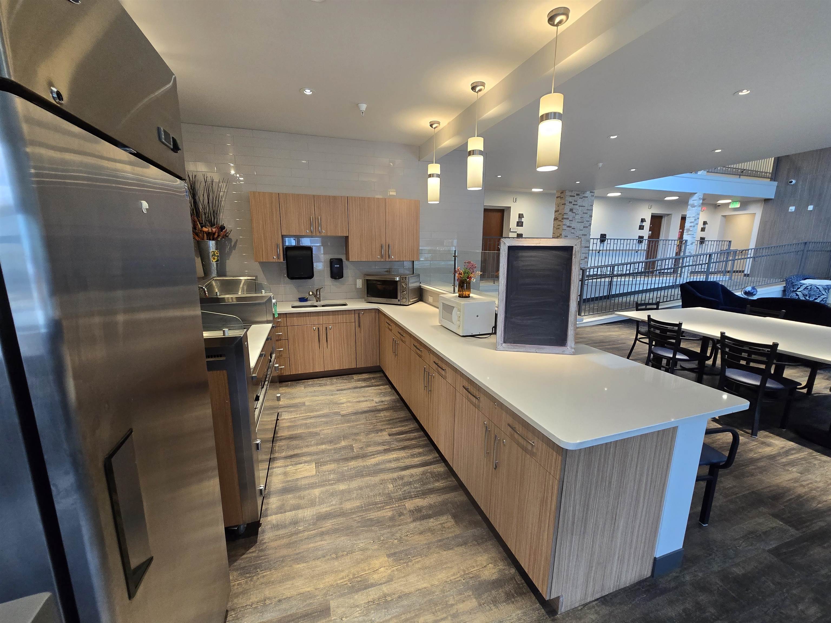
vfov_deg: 89.9
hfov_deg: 106.2
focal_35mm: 13
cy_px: 312
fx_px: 312
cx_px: 416
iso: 250
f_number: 2.2
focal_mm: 2.2
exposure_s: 1/60
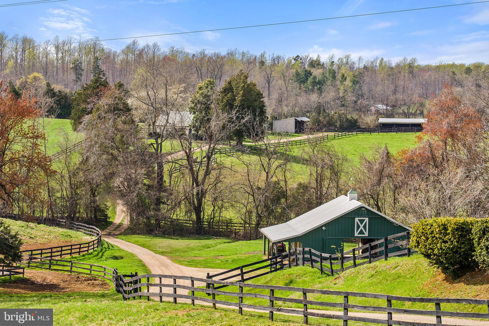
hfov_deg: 19.4
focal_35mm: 105
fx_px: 1427
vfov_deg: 13.1
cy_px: 163
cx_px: 244
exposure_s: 1/320
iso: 640
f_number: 11
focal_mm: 105
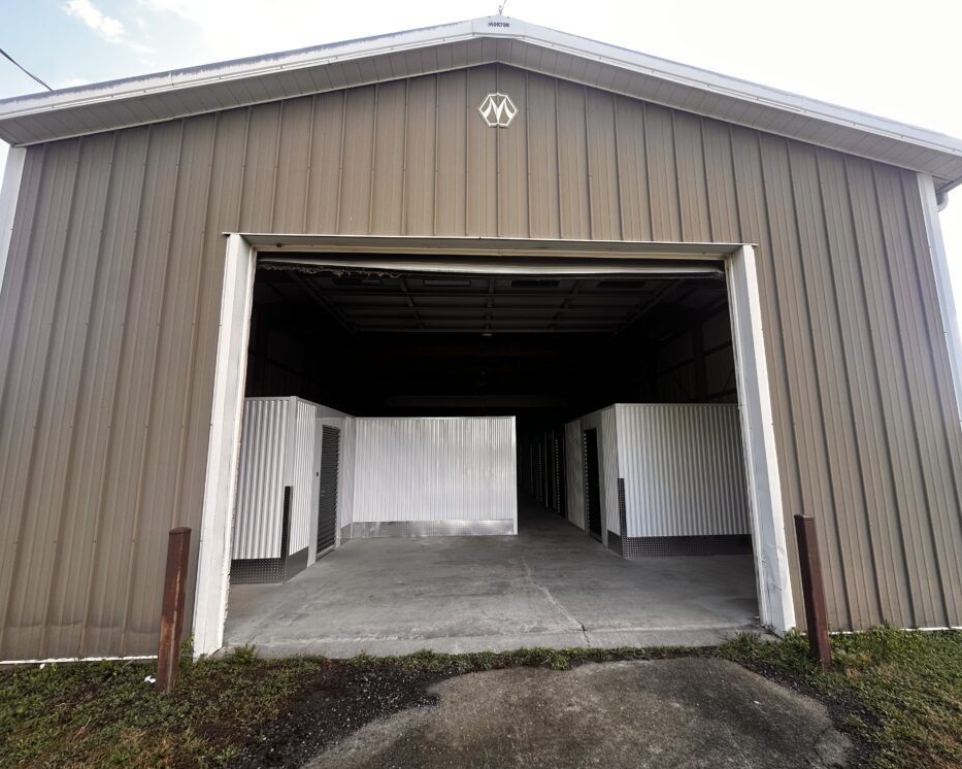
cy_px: 395
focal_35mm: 15
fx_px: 427
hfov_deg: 96.8
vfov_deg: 84.0
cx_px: 496
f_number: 2.2
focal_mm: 2.22
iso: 50
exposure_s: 1/99
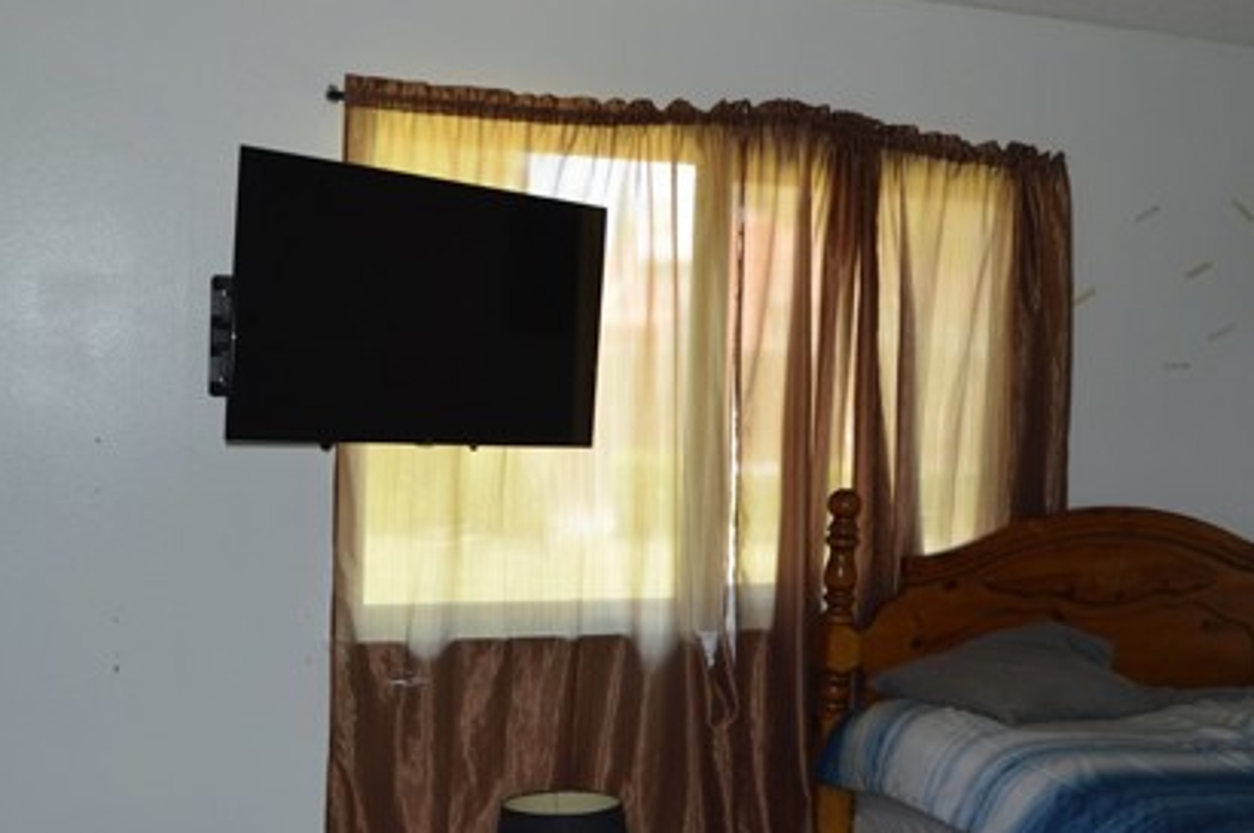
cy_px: 468
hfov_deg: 46.4
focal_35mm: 42
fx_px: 1461
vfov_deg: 31.8
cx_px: 632
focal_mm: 18
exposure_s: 1/60
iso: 400
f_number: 3.5
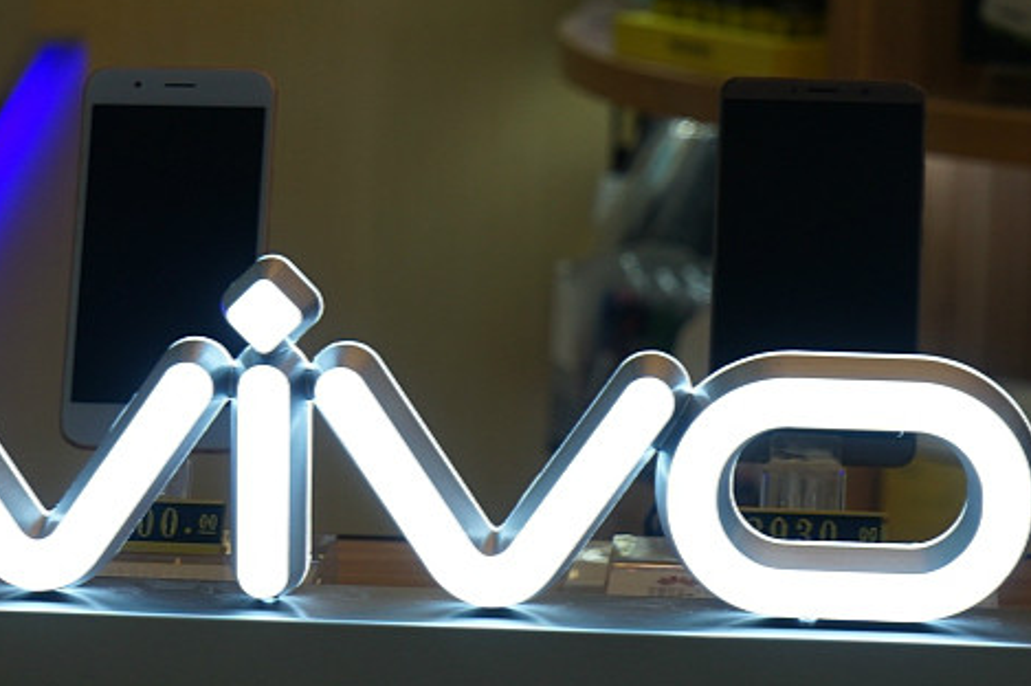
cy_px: 539
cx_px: 446
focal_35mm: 141
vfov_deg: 9.7
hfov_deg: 14.6
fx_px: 4035
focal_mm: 70
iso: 320
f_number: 6.3
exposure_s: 1/125
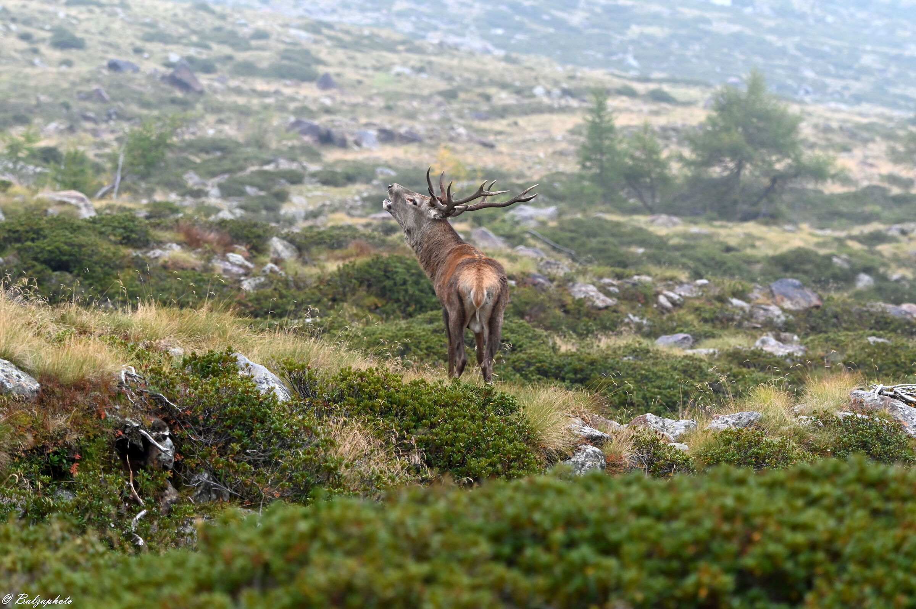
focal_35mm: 270
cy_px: 304
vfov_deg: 5.1
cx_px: 458
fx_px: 6866
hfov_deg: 7.6
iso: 1600
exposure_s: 1/320
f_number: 7.6
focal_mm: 270
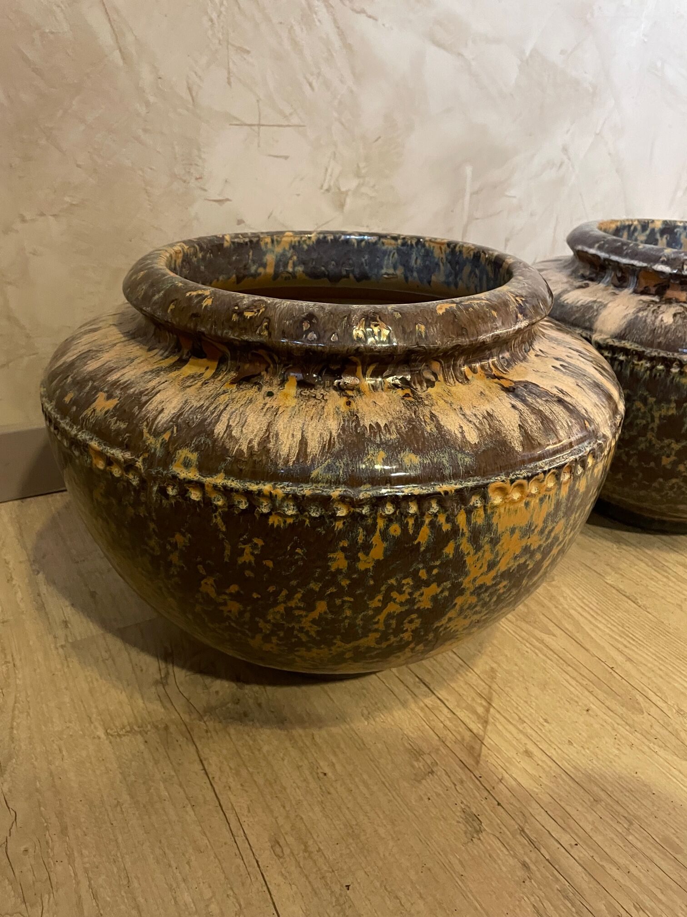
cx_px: 344
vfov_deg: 67.3
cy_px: 458
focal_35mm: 26
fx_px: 688
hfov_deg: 53.1
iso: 500
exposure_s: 1/25
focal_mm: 4.2
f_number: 1.6
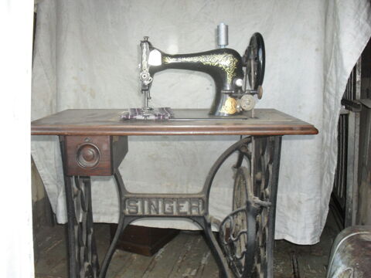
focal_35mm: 35
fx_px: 375
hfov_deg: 52.6
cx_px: 186
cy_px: 139
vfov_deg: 40.7
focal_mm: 6.3
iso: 200
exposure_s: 1/45
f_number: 3.2
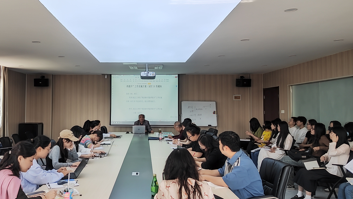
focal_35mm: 32
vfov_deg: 36.7
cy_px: 92
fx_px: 300
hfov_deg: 60.2
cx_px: 133
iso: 621
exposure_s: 1/100
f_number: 1.9
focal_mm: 5.52
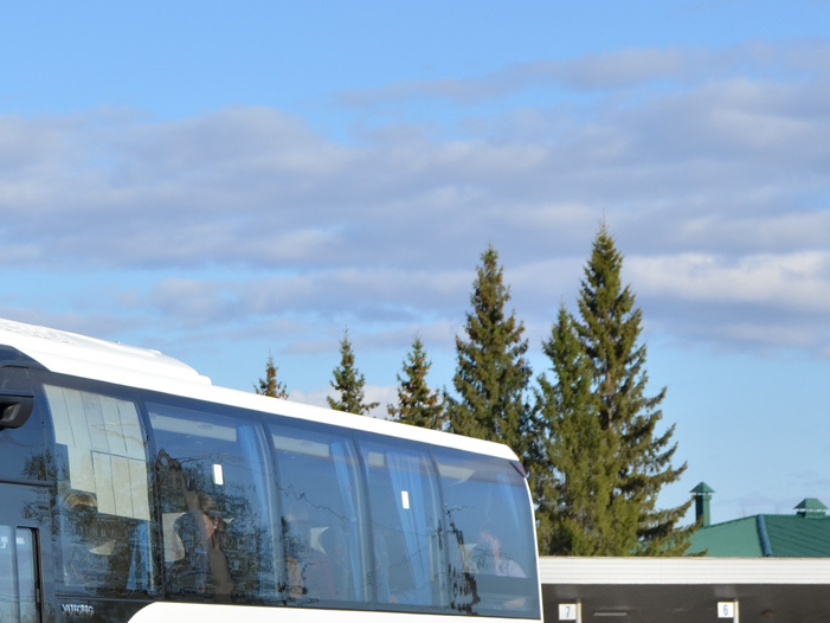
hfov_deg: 16.4
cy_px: 481
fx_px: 2806
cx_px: -27
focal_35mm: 117
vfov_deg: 12.6
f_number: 6.3
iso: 200
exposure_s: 1/800
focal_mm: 38
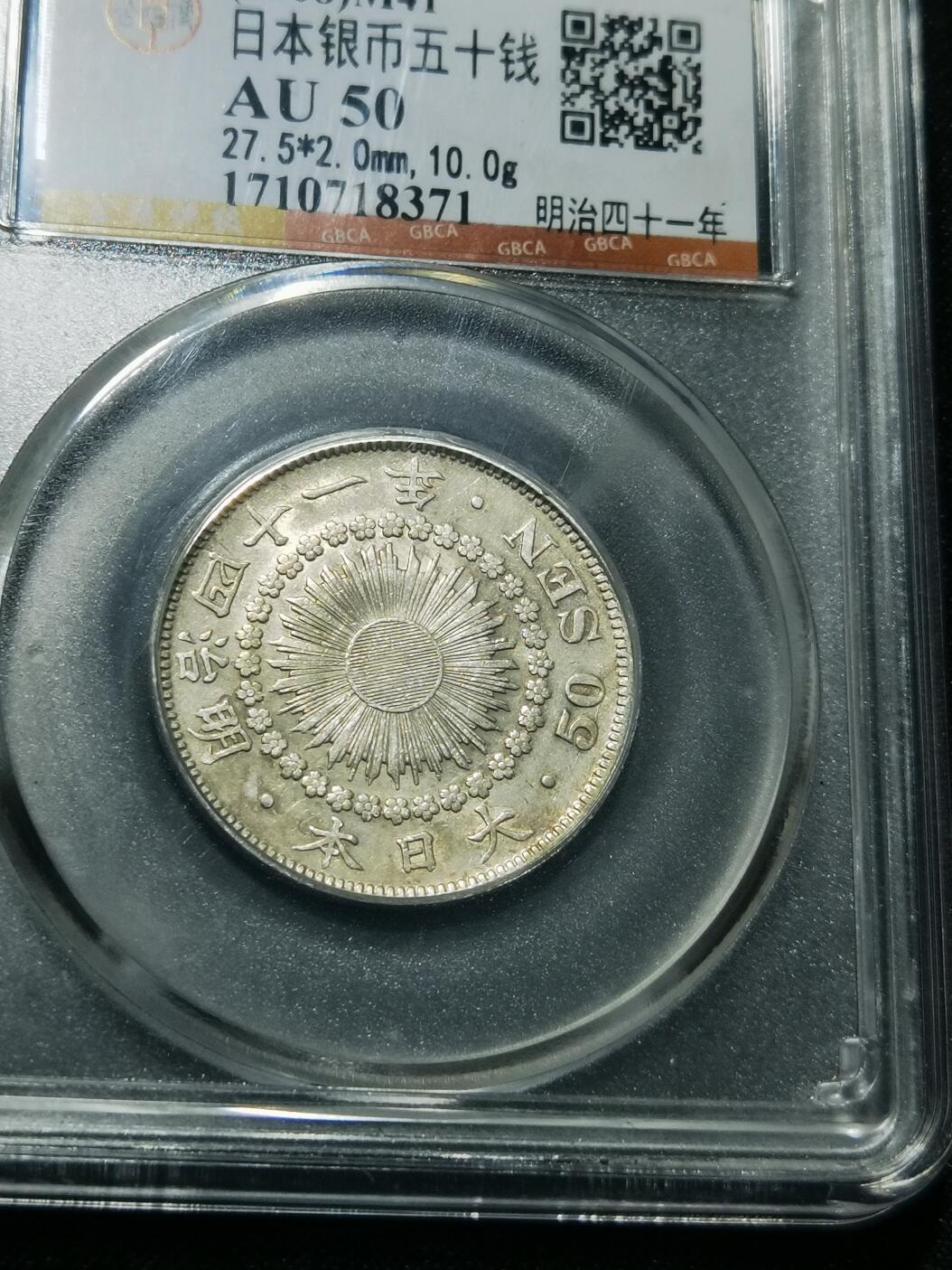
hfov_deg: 20.2
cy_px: 594
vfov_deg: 26.7
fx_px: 2676
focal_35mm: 73
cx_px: 415
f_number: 1.9
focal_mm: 6.67
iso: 64
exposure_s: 1/100
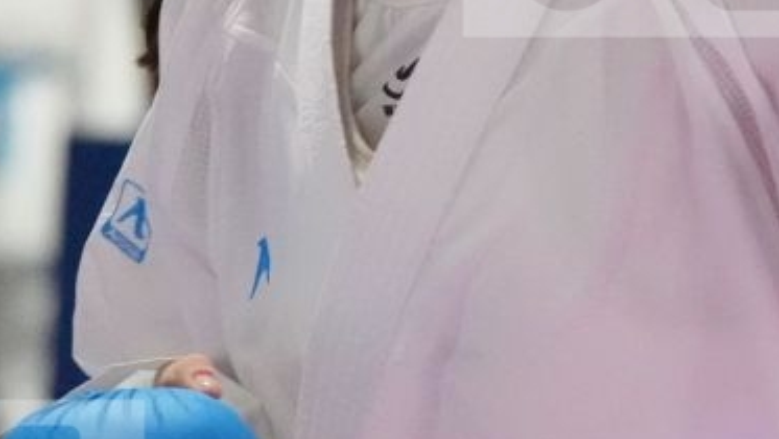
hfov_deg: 4.9
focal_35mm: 435
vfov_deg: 2.8
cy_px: -153
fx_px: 8987
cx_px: 1366
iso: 12800
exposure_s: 1/800
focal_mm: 86
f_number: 2.8
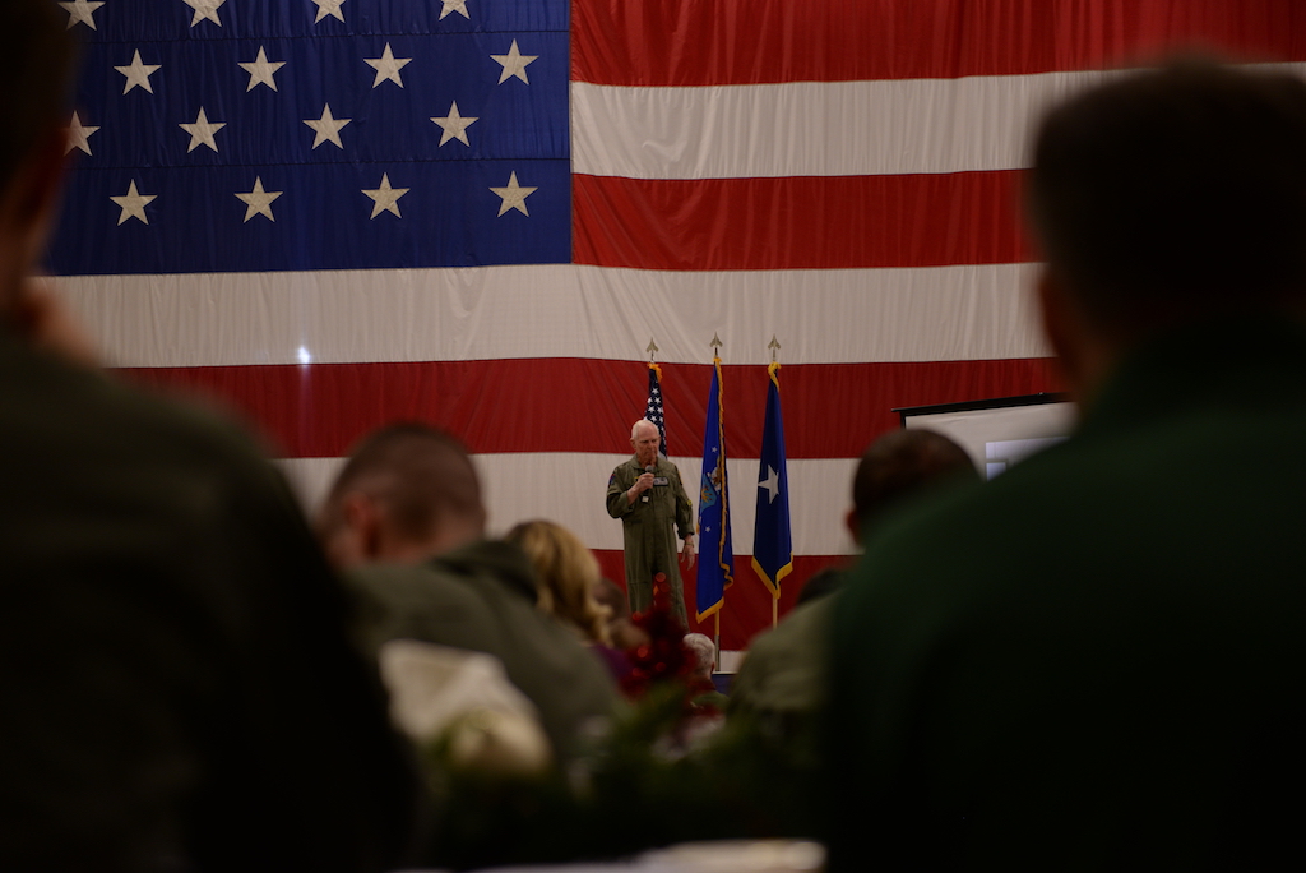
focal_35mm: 70
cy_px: 436
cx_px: 653
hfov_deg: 28.8
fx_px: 2541
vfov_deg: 19.5
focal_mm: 70
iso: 500
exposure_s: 1/80
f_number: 2.8
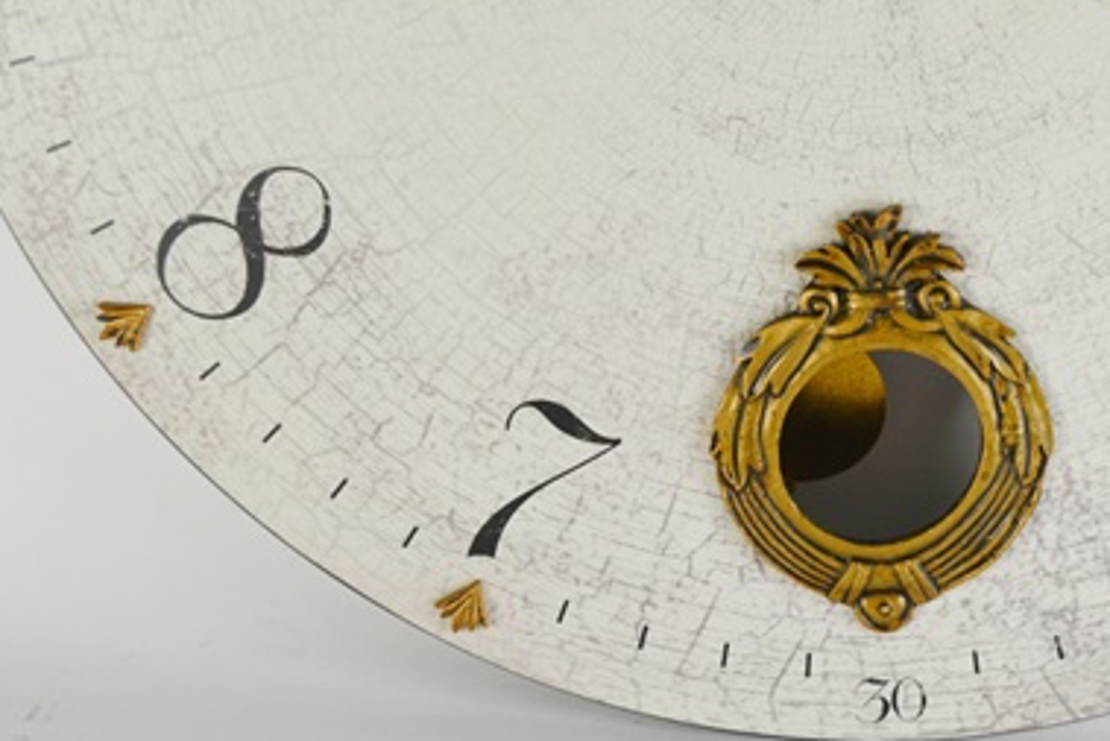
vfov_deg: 23.8
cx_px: 843
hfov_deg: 34.3
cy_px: 381
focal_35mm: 57
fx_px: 1758
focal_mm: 24
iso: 250
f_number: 5.6
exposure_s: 1/125
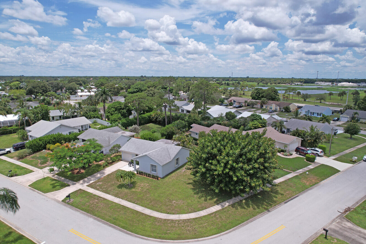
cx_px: 183
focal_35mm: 22
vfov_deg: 57.2
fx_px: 224
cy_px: 122
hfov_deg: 78.6
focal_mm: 8.38
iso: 110
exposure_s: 1/3200
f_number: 2.8
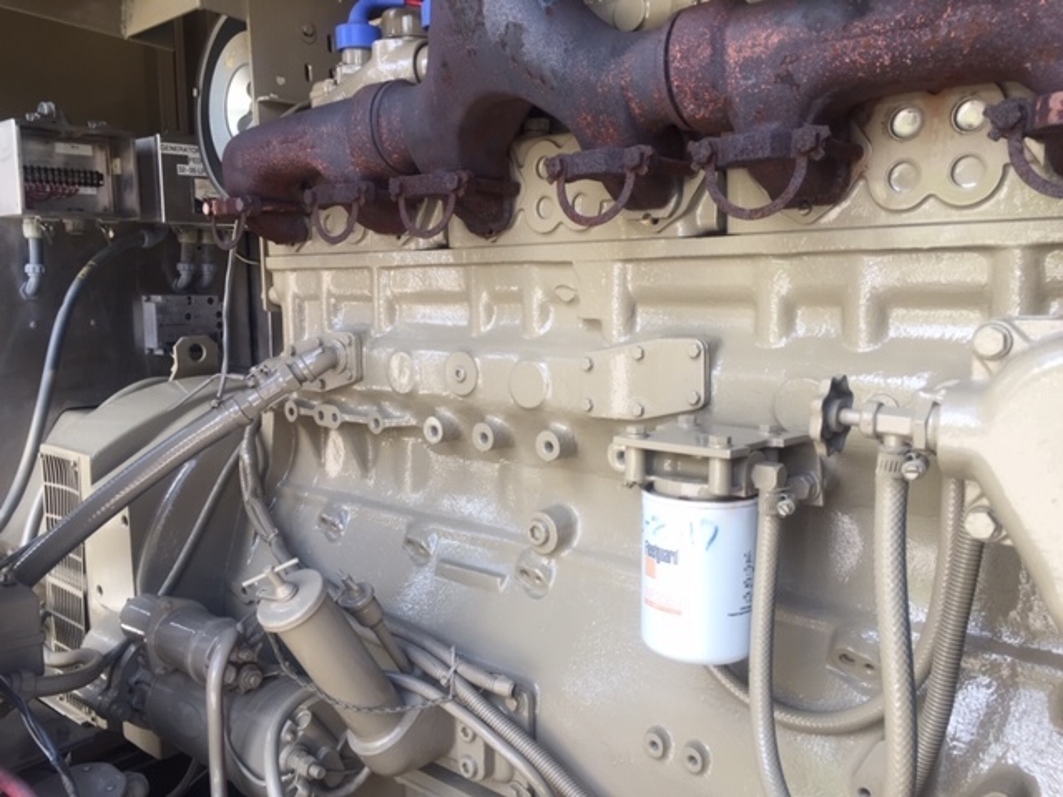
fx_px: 891
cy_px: 398
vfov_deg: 48.2
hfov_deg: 61.7
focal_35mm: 29
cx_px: 532
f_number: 2.2
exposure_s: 1/120
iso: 32
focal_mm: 4.15
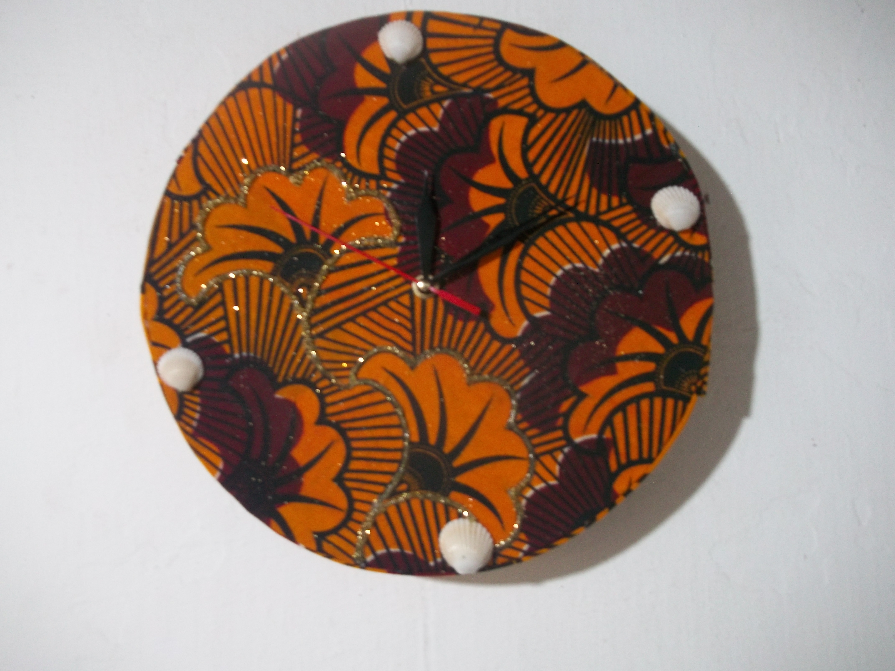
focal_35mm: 32
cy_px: 336
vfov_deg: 44.2
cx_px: 448
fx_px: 827
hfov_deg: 56.8
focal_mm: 5.7
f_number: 2.9
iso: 160
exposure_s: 1/8
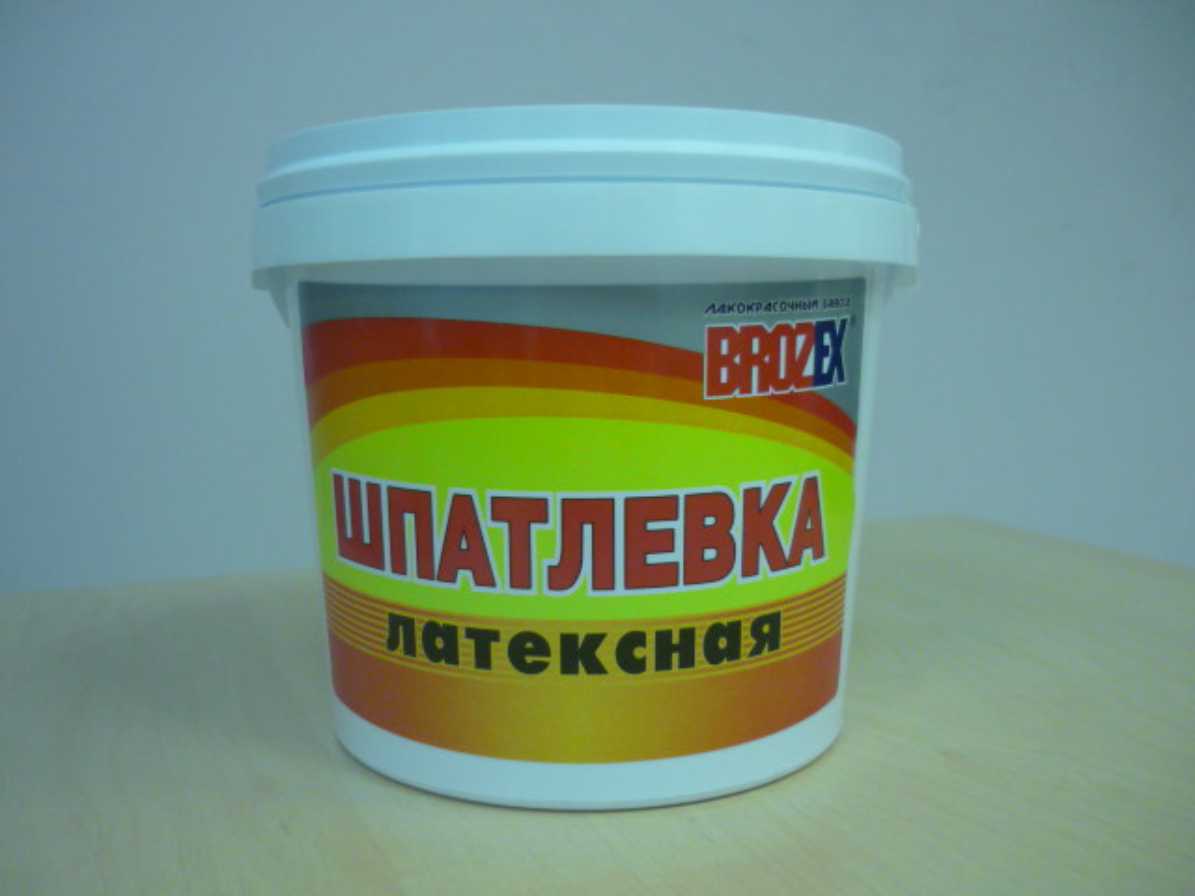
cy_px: 448
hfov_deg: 55.4
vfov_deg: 42.9
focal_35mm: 33
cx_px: 598
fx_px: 1139
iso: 250
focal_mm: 5.5
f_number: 2.8
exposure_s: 1/30
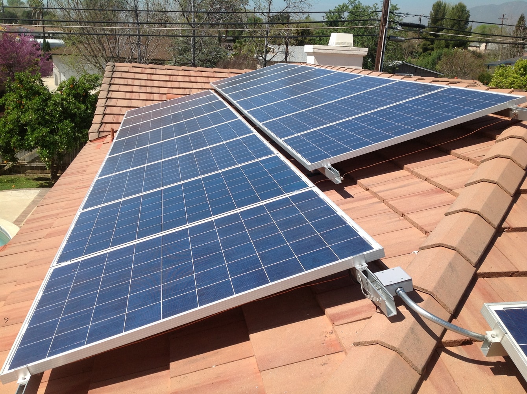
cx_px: 264
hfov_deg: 52.7
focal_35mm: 35
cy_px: 197
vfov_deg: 40.6
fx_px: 532
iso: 50
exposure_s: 1/1779
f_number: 2.4
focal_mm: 4.28
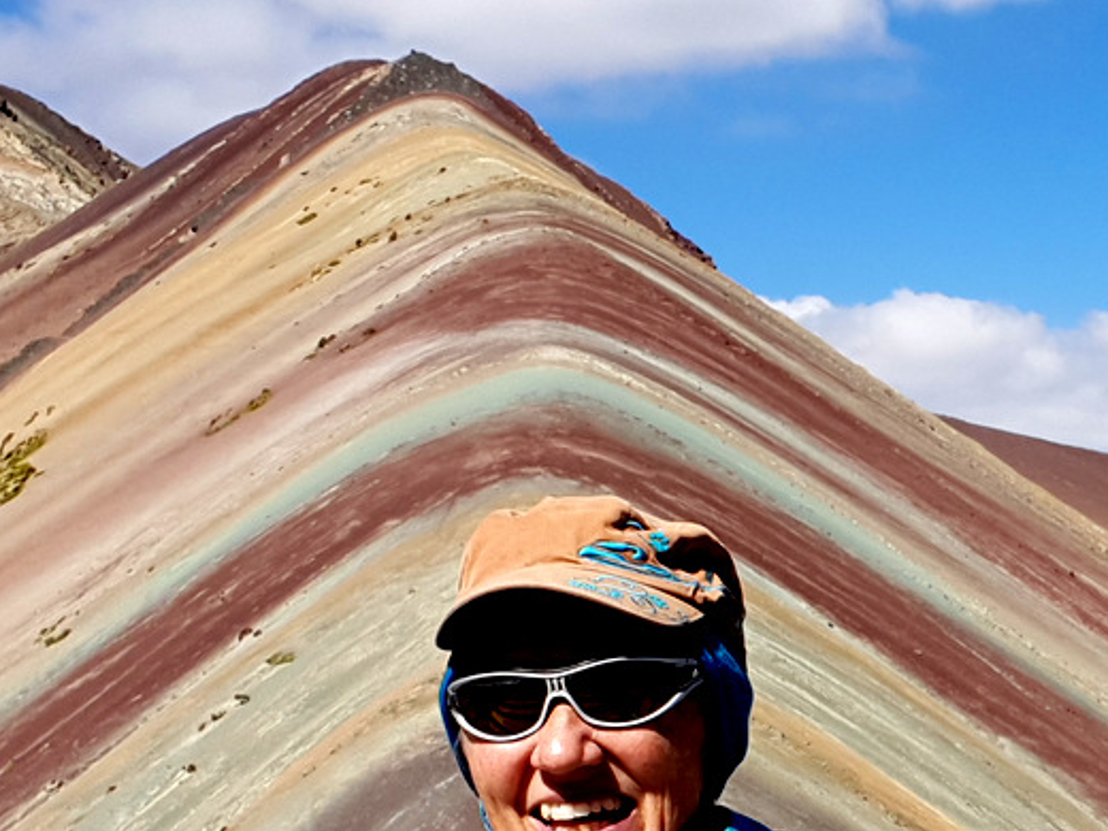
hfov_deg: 27.3
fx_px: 2049
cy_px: 857
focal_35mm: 64
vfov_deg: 22.0
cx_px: 1272
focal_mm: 4.3
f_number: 2.4
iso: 50
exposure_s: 1/1550
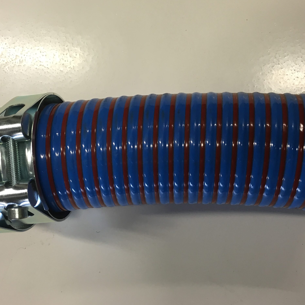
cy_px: 154
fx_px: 349
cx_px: 149
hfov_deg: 47.2
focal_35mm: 35
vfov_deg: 47.2
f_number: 2.2
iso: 100
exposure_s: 1/33
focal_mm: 4.15
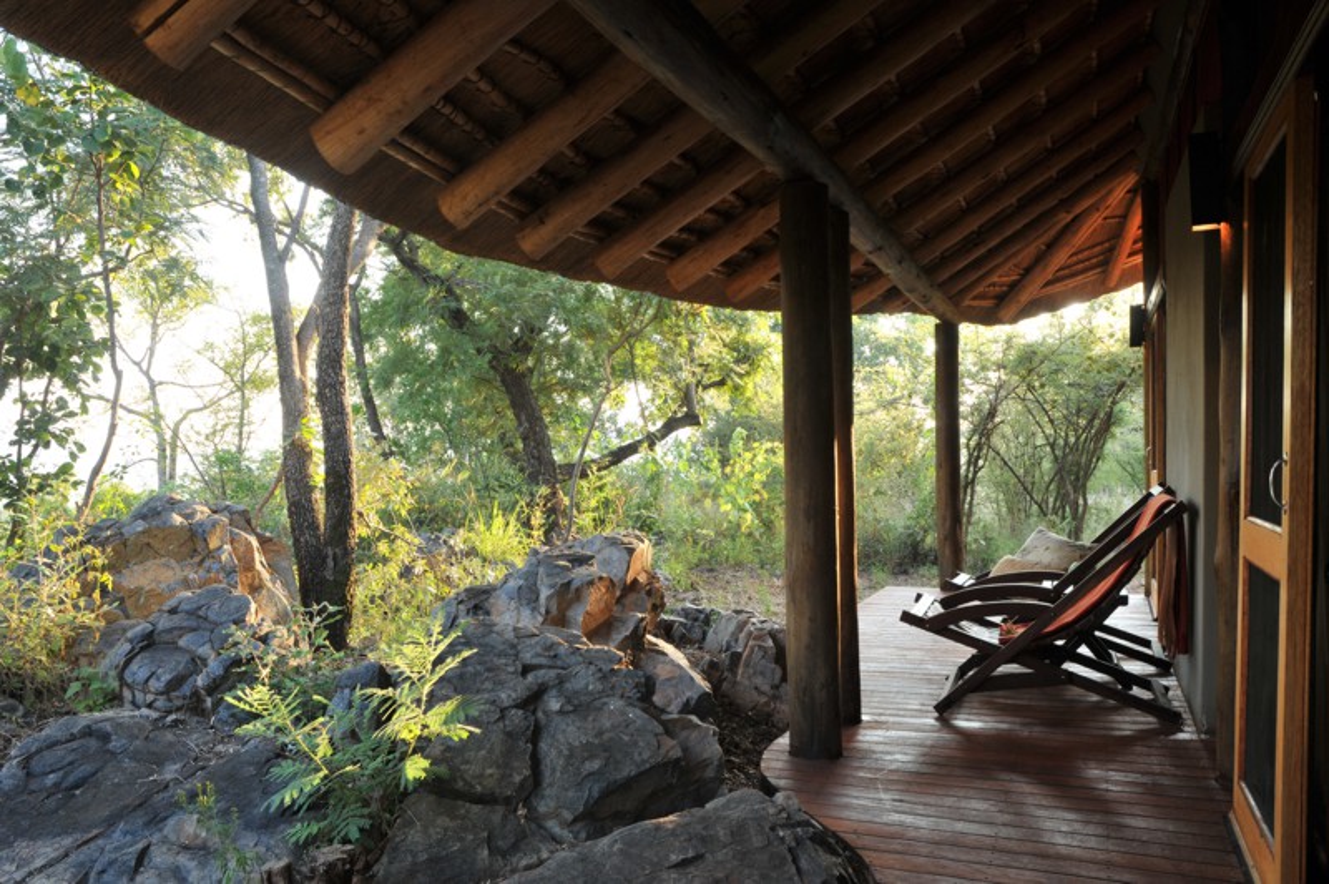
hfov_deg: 57.3
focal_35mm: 33
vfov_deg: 39.9
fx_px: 1217
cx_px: 664
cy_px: 442
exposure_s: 1/8
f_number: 8
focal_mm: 22
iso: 200
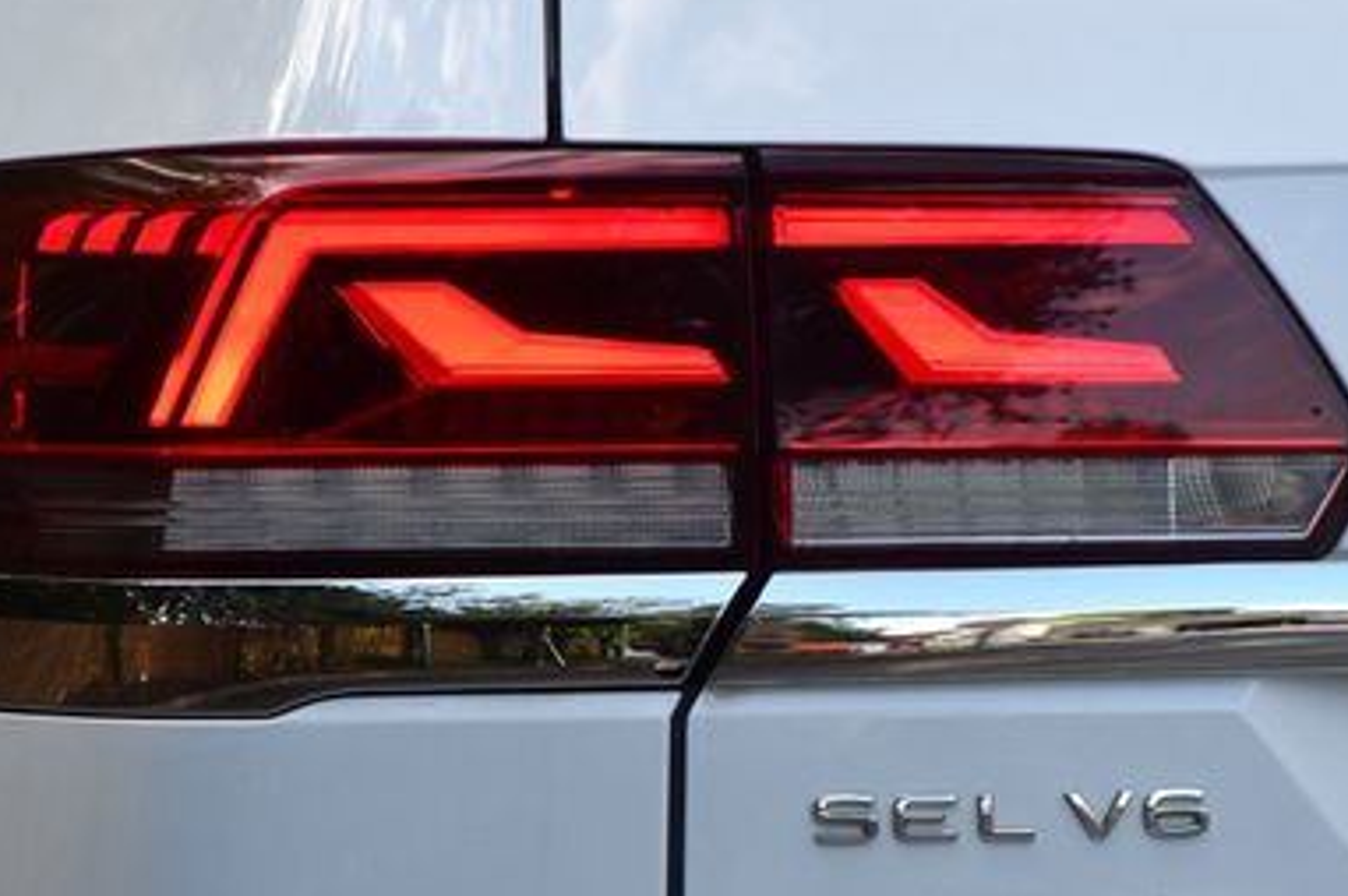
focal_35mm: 327
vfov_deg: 4.2
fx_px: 12234
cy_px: 501
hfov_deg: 6.3
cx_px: 716
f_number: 5.6
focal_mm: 130
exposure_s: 1/250
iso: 320
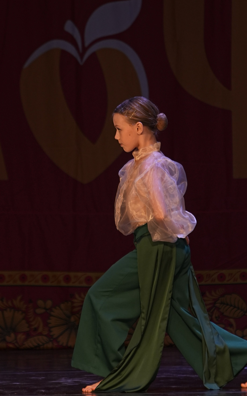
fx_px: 4566
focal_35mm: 424
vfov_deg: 5.0
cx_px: 164
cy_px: 128
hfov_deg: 3.1
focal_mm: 200
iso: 800
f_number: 2.8
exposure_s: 1/400
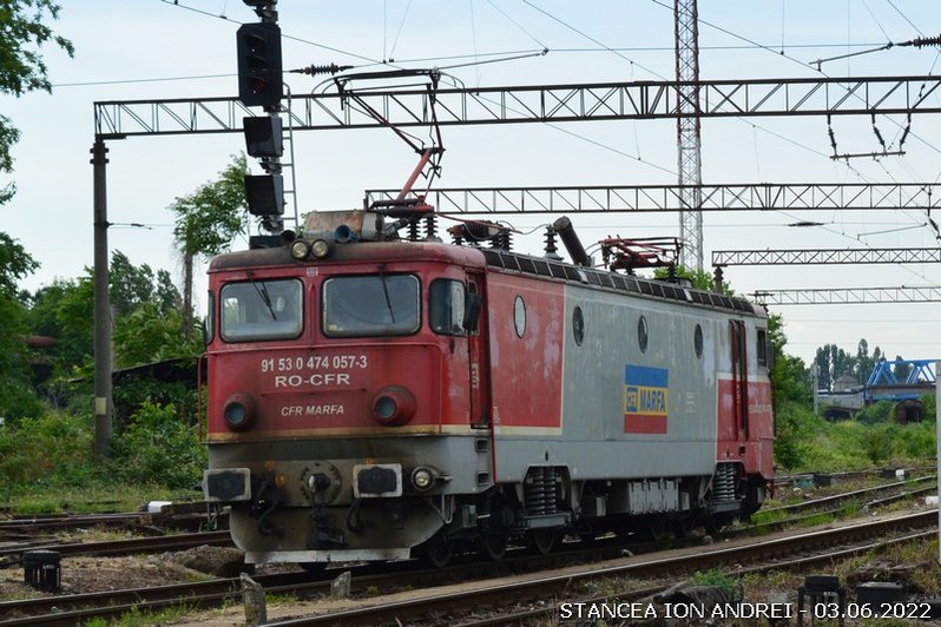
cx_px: 470
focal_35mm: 78
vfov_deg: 17.5
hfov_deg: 26.0
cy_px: 314
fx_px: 2039
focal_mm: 52
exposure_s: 1/320
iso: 400
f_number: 10
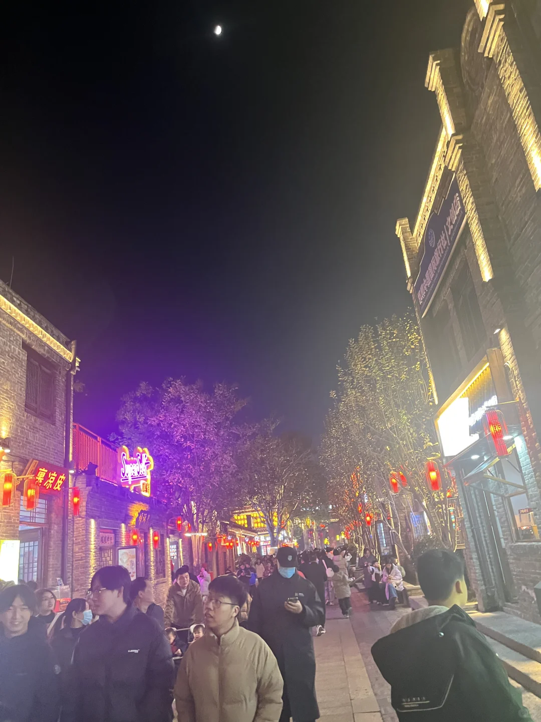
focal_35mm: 26
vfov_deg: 67.3
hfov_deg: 53.1
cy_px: 361
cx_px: 270
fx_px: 542
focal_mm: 5.1
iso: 500
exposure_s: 1/50
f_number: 1.6
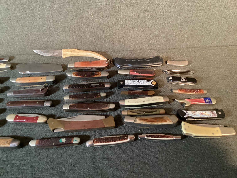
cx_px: 118
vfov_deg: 45.4
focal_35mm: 31
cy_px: 89
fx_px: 212
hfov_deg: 58.3
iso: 640
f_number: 2.4
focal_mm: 3.3
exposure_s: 1/30
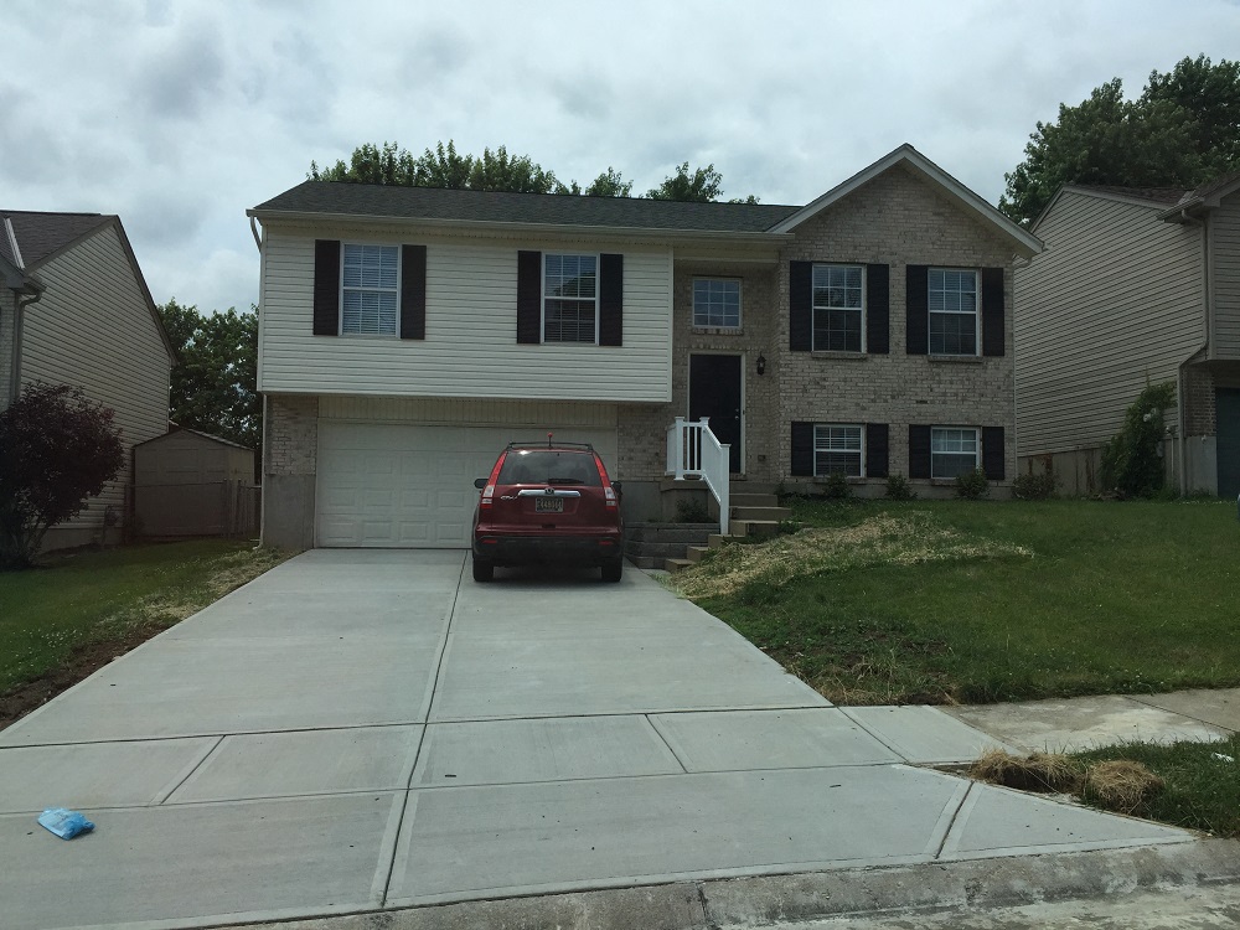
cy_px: 465
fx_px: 1039
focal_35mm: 29
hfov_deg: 61.7
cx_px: 620
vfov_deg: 48.2
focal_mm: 4.15
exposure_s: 1/2326
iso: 32
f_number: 2.2
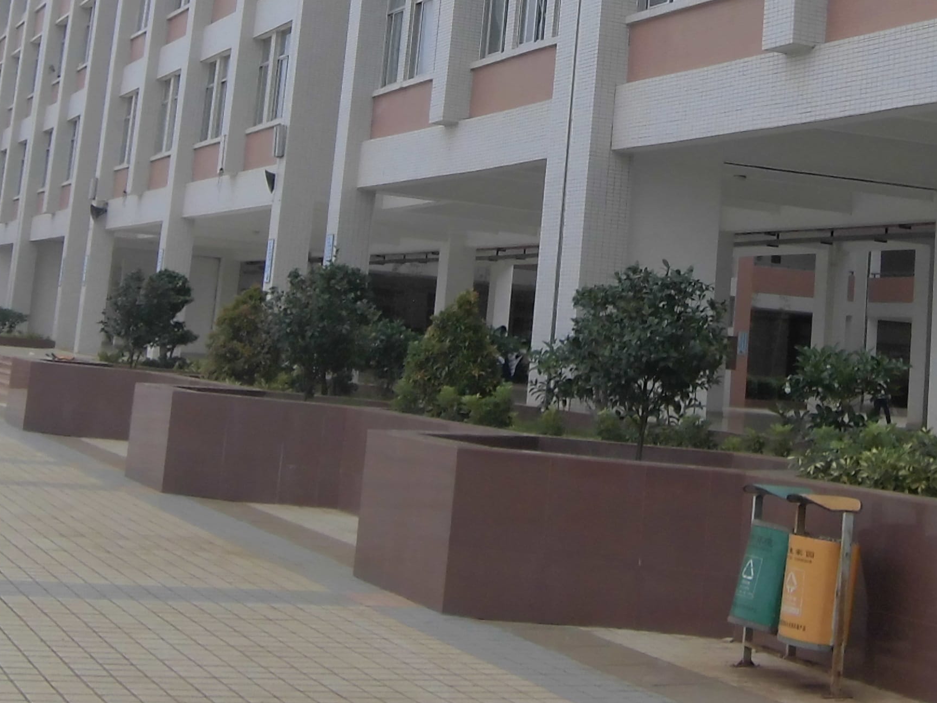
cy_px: -56
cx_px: 657
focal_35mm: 69
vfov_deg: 20.4
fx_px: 1868
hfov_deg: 27.9
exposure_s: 1/160
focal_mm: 4.7
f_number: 7.9
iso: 100
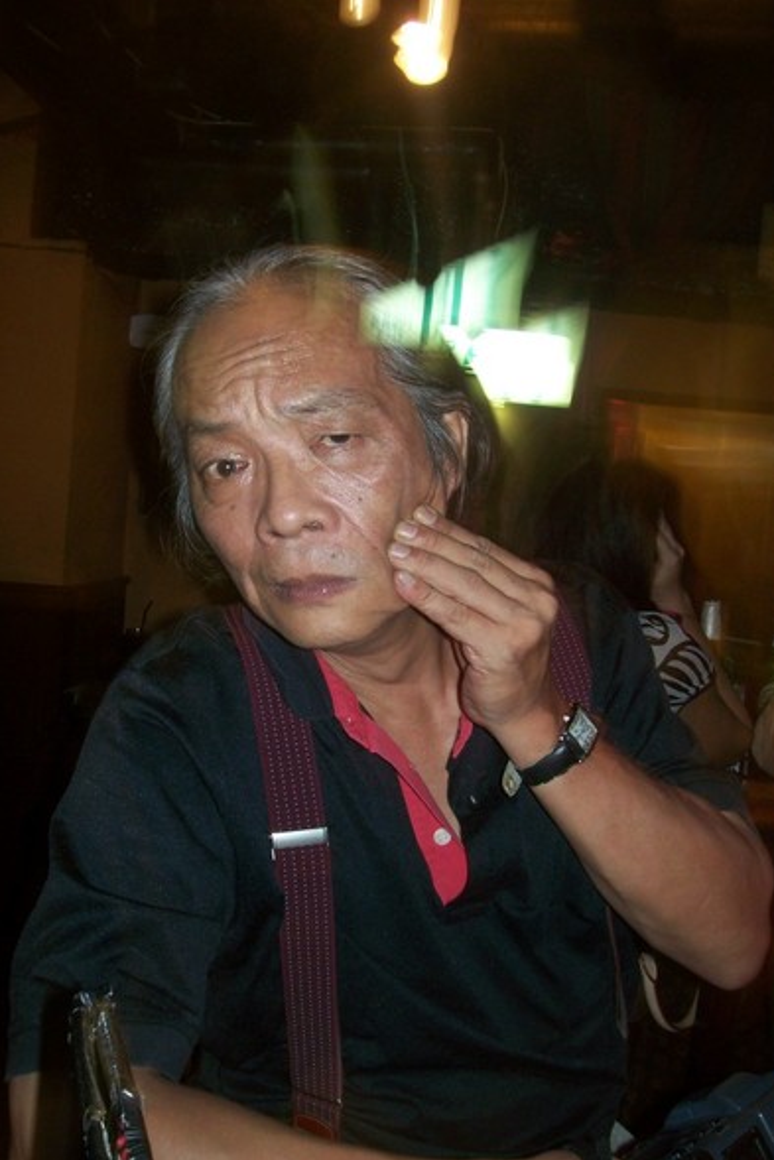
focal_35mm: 36
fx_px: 1160
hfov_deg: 36.9
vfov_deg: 53.1
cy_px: 589
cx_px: 364
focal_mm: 5.6
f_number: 5.1
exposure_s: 2
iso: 80
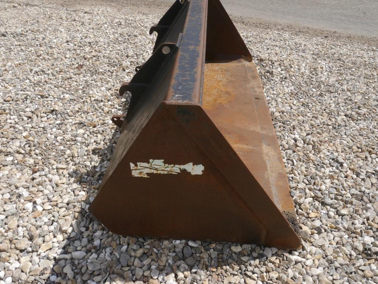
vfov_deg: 49.7
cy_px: 142
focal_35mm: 28
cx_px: 189
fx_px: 306
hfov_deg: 63.4
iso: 160
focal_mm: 14
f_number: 8
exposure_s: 1/500
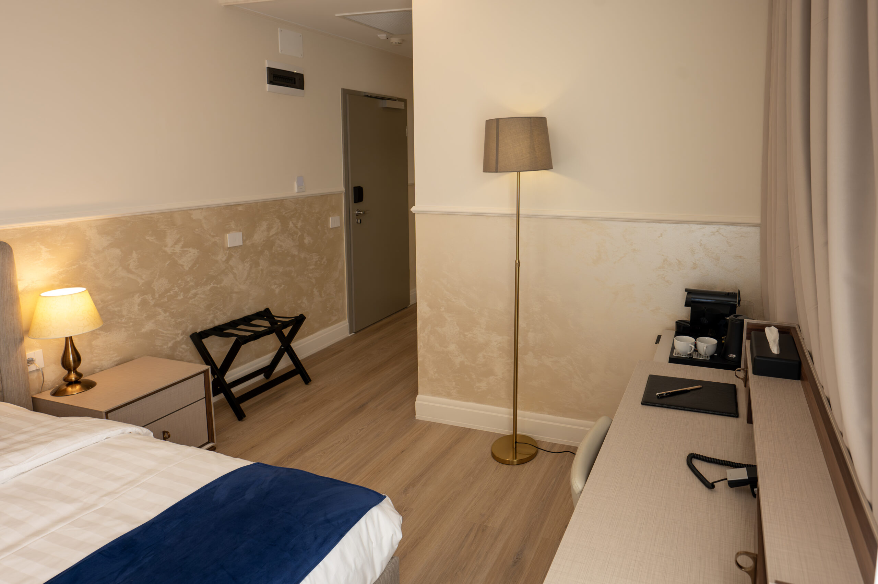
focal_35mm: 20
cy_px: 292
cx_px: 439
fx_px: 487
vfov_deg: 61.9
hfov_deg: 84.0
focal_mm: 20
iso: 640
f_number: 4.5
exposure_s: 1/200
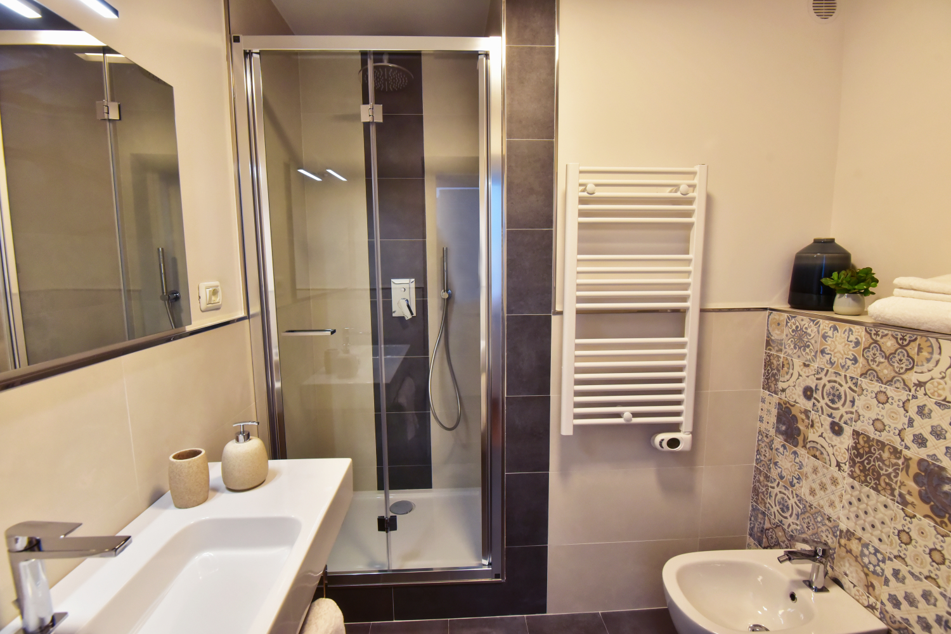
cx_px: 476
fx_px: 423
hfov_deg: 96.7
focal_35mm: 16
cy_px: 317
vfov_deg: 73.8
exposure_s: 1/80
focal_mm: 16
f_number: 6.3
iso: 1600
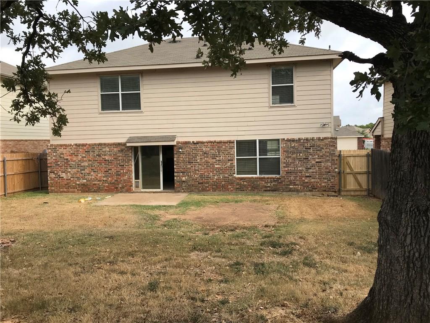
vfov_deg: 49.7
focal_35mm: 28
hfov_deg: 63.4
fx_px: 348
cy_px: 162
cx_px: 215
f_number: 1.8
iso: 20
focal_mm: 3.99
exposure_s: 1/887
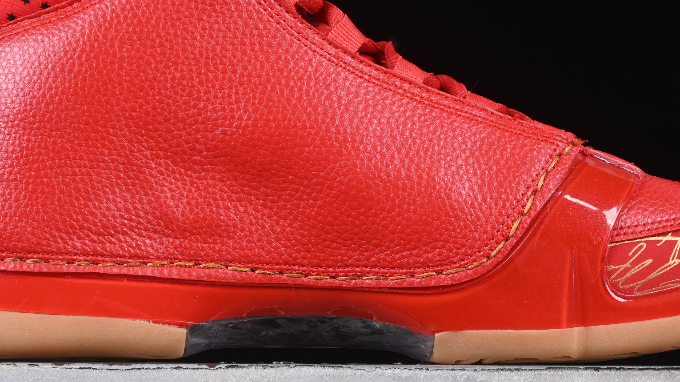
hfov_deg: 15.0
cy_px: 103
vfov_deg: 8.5
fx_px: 2578
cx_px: 355
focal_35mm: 143
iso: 160
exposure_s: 1/60
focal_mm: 50
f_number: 6.3
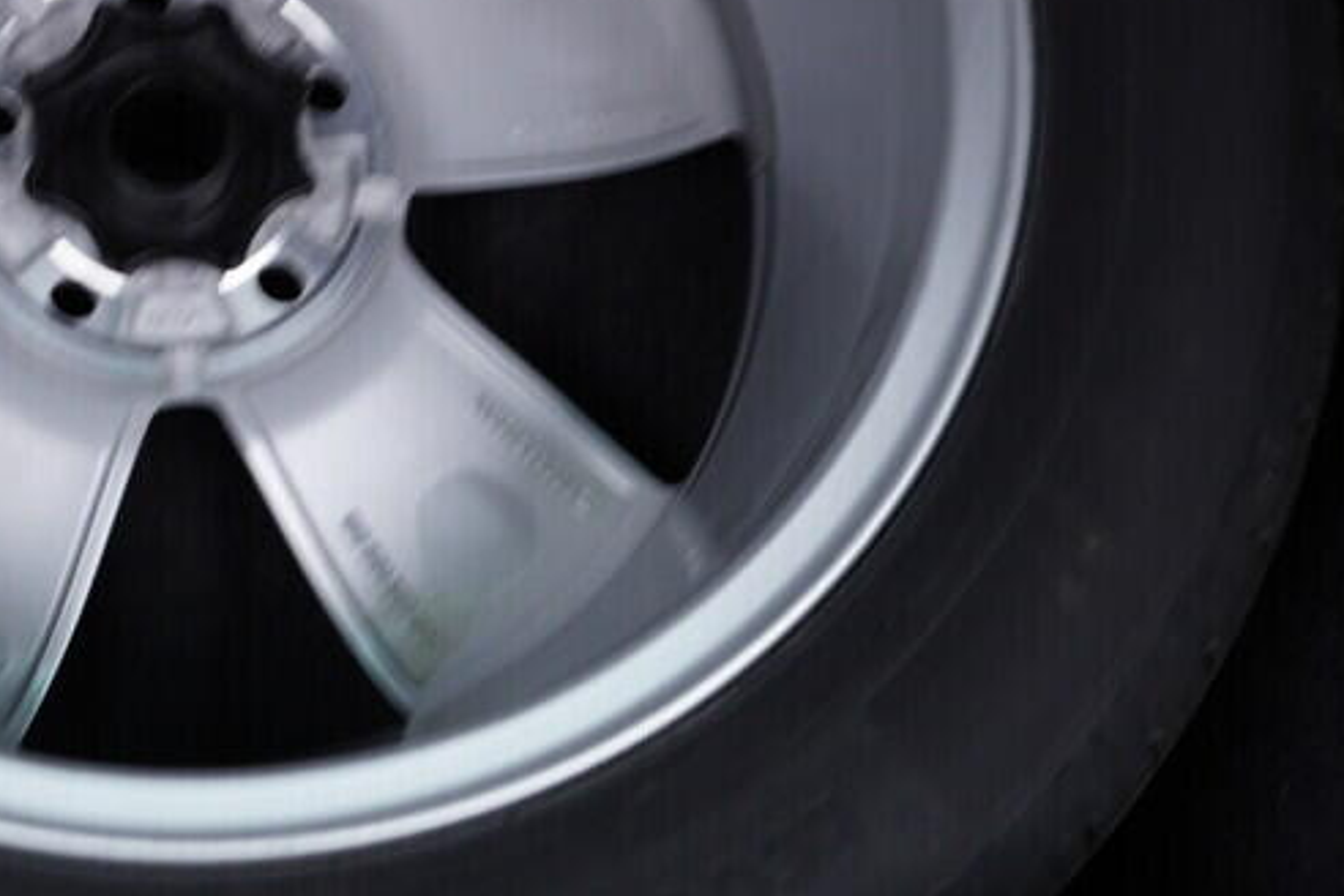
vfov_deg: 18.1
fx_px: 2800
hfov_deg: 26.2
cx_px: 153
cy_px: 214
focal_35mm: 75
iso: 200
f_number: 2.8
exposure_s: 1/40
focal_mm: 24
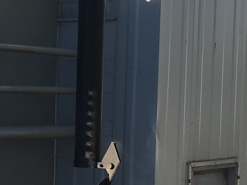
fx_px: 921
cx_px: -41
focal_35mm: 129
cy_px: 143
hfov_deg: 14.8
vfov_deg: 11.5
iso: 25
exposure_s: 1/1374
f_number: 2.2
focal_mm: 4.15
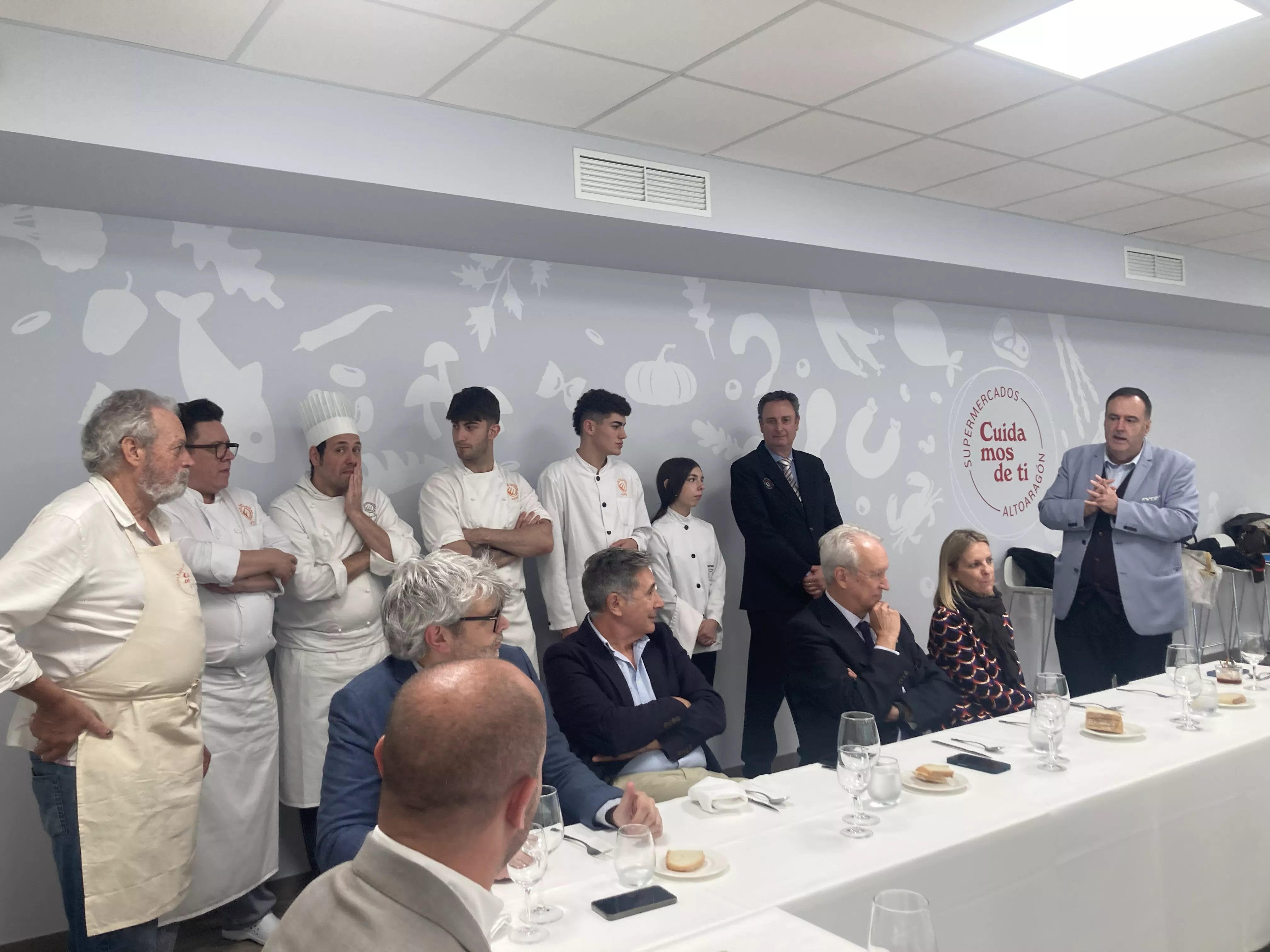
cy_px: 476
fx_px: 1027
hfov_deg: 63.4
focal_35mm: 28
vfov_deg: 49.7
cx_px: 635
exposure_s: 1/50
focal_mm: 3.99
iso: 50
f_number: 1.8
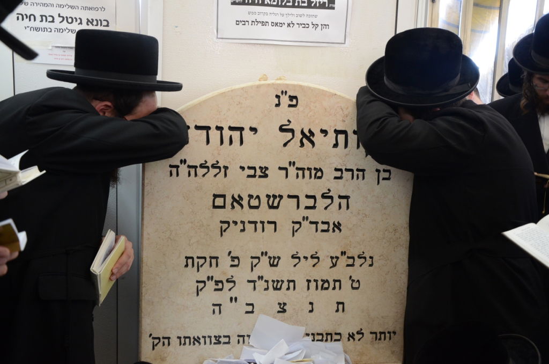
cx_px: 274
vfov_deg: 34.1
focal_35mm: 39
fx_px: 593
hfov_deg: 49.6
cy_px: 182
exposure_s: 1/80
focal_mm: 26
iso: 1250
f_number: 5
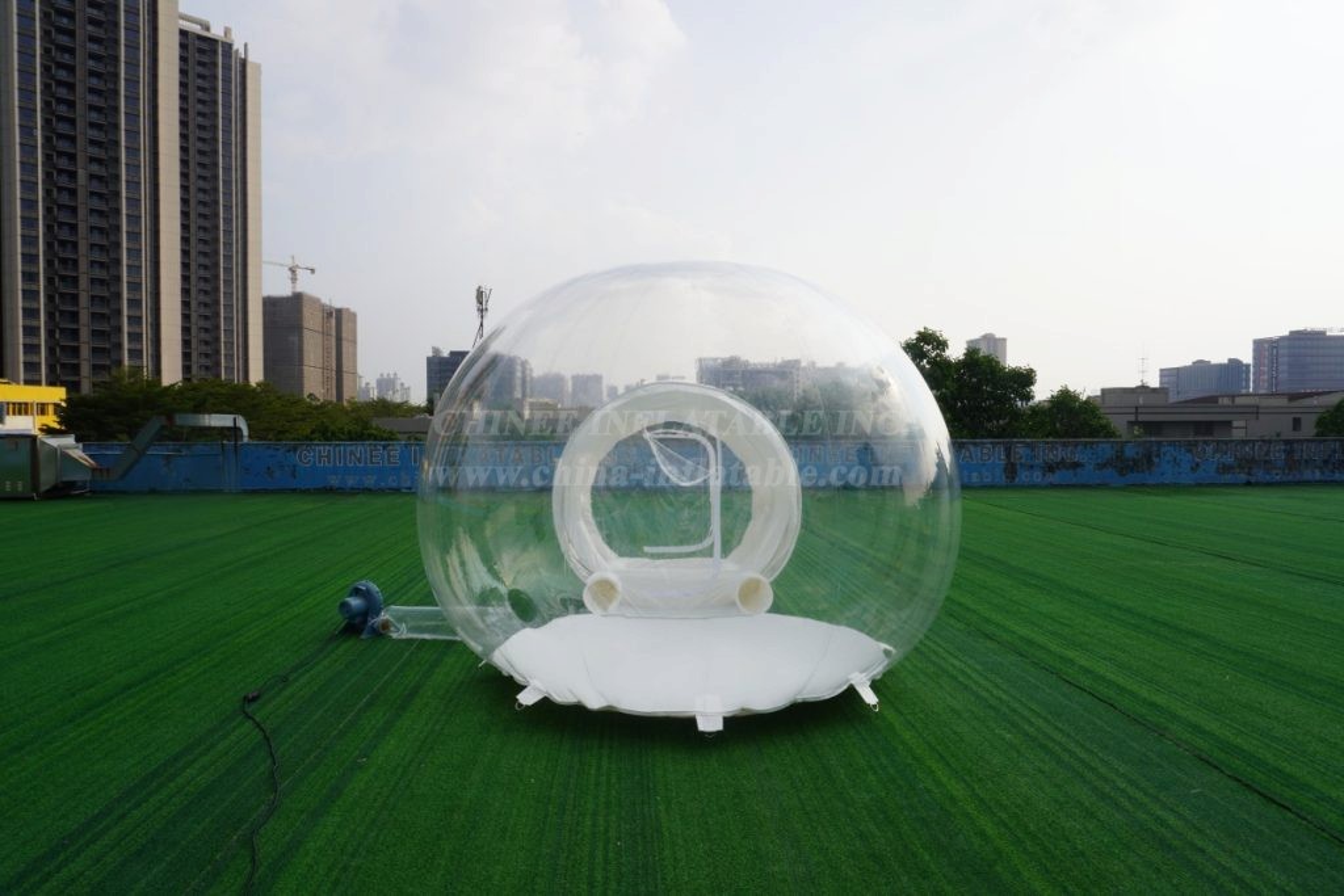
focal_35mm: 24
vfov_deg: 53.1
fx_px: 896
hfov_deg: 73.7
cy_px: 448
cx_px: 672
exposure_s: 1/160
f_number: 10
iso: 100
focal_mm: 16
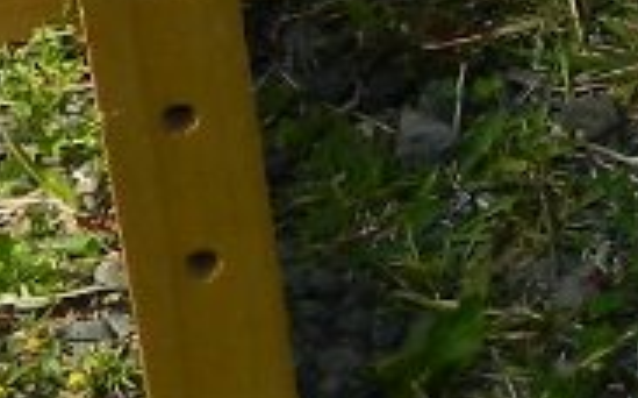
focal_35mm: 209
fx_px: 3631
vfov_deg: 6.1
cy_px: -374
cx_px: 1353
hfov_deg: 9.3
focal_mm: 4.5
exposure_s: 1/1000
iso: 80
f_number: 3.1
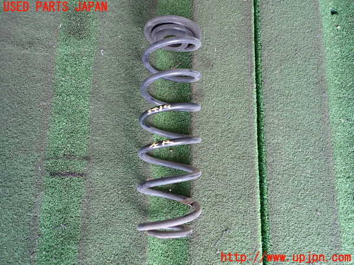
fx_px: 256
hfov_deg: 69.4
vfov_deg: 54.9
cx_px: 177
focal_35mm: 25
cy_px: 132
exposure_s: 1/30
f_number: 2
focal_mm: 4.5
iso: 250
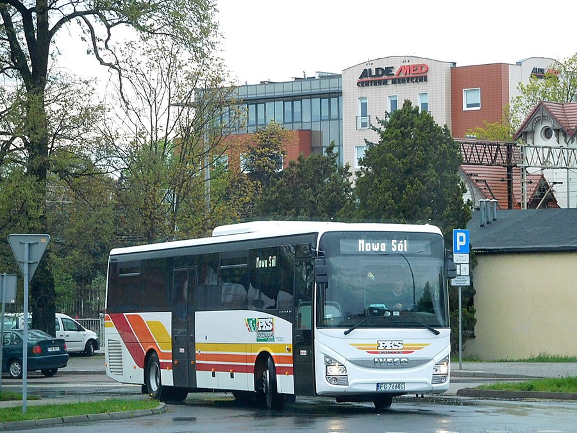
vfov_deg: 11.9
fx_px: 2084
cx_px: 288
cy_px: 216
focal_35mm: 125
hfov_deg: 15.8
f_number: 5
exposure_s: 1/160
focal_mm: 22.3
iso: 400
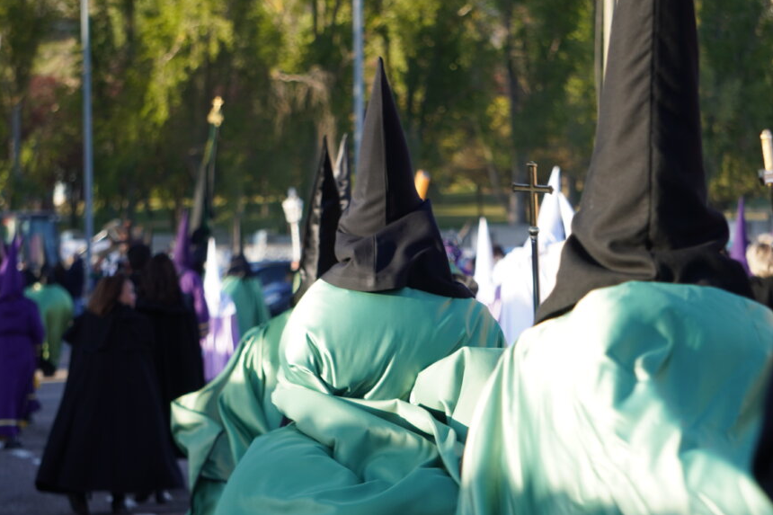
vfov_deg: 6.6
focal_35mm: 208
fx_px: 4460
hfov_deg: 9.9
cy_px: 364
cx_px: 414
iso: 125
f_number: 5.6
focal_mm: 93
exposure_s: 1/160
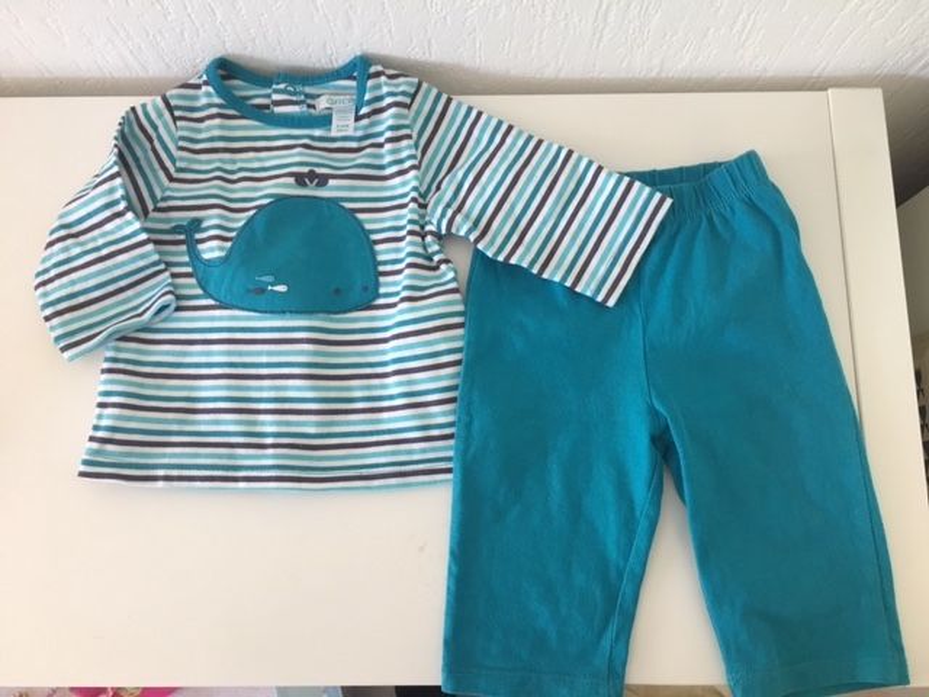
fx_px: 778
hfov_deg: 61.7
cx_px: 464
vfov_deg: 48.2
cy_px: 348
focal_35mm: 29
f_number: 2.2
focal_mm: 4.15
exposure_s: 1/33
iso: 125
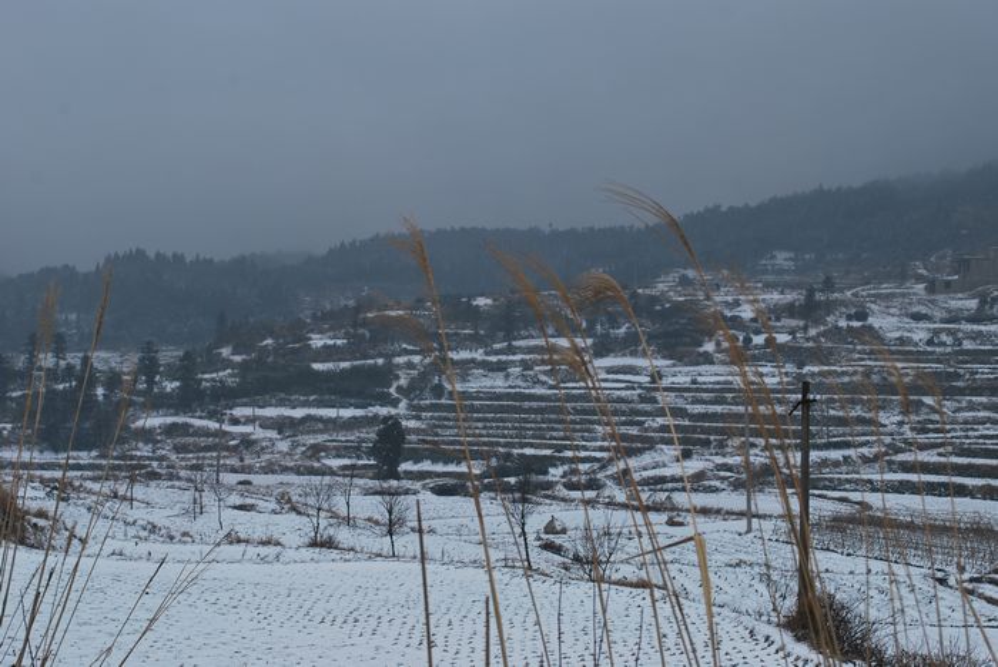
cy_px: 334
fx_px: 1581
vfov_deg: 23.8
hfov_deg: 35.0
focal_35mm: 57
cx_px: 499
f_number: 8
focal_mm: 38
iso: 100
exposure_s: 1/250
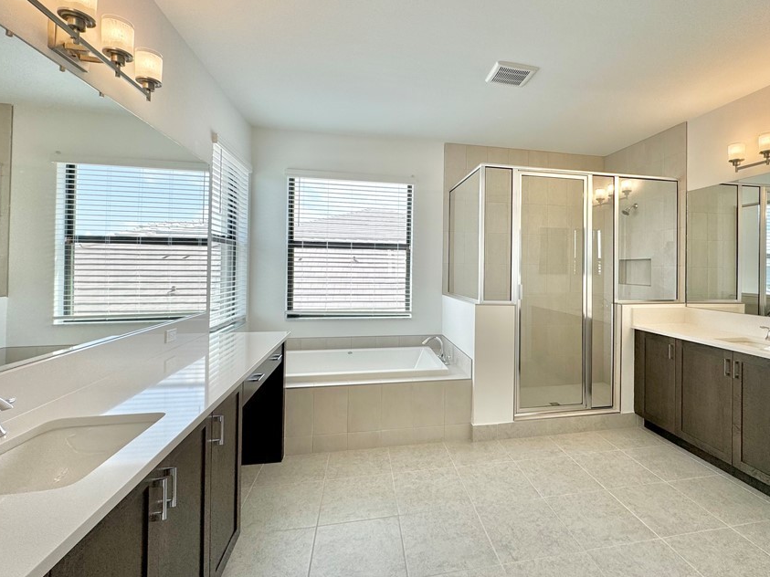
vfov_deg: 74.6
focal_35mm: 17
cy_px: 263
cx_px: 441
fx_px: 378
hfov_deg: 90.4
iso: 40
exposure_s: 1/238
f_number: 2.2
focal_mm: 2.22
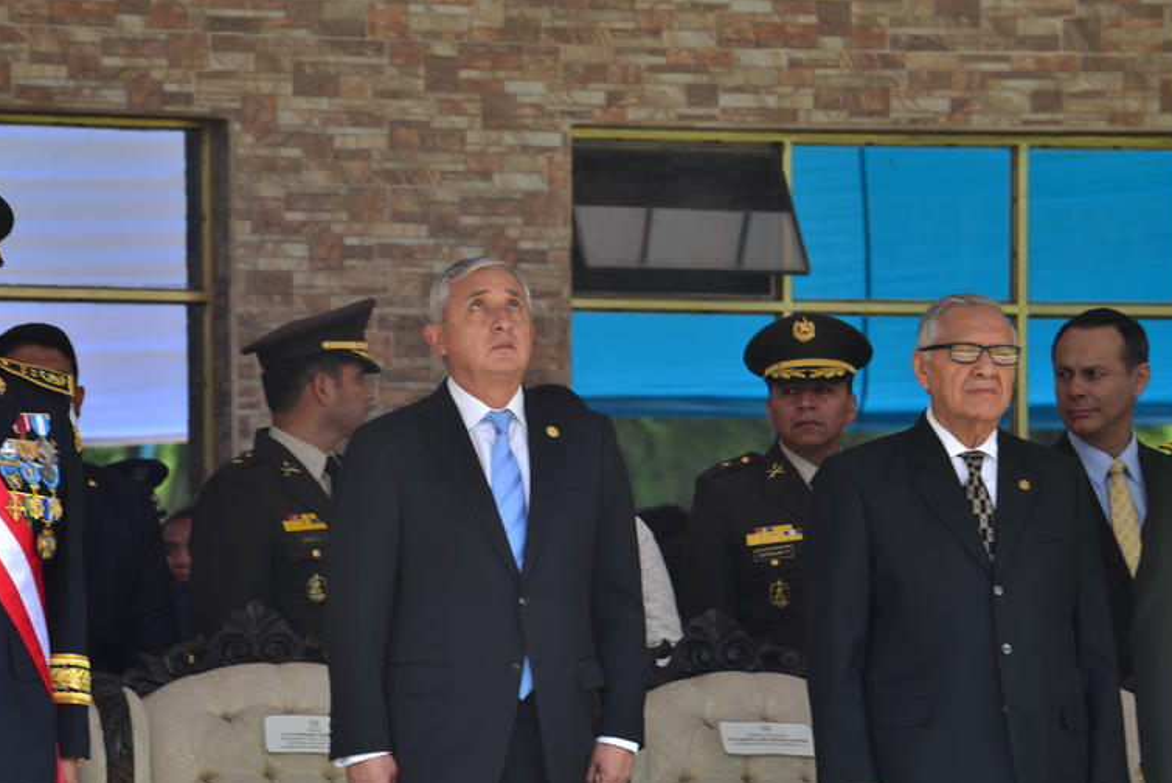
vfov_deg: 5.5
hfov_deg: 8.3
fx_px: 8109
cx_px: 452
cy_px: 459
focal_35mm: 249
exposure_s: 1/20
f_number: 8
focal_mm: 200
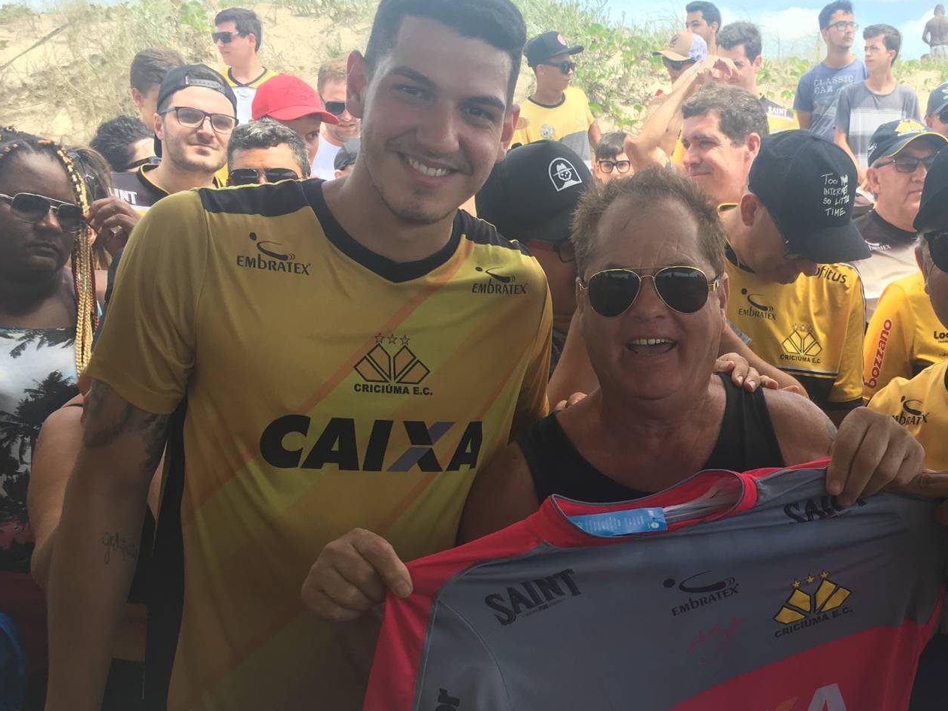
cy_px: 477
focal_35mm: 46
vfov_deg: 31.3
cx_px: 699
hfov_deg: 40.2
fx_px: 1260
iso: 25
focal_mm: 4.15
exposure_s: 1/291
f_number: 2.2
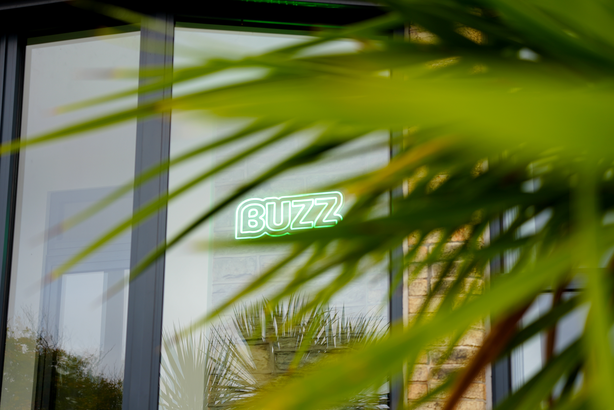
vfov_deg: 16.1
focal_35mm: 85
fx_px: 1450
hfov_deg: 23.9
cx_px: 307
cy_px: 205
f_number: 5
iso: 80
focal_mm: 85
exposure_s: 1/125
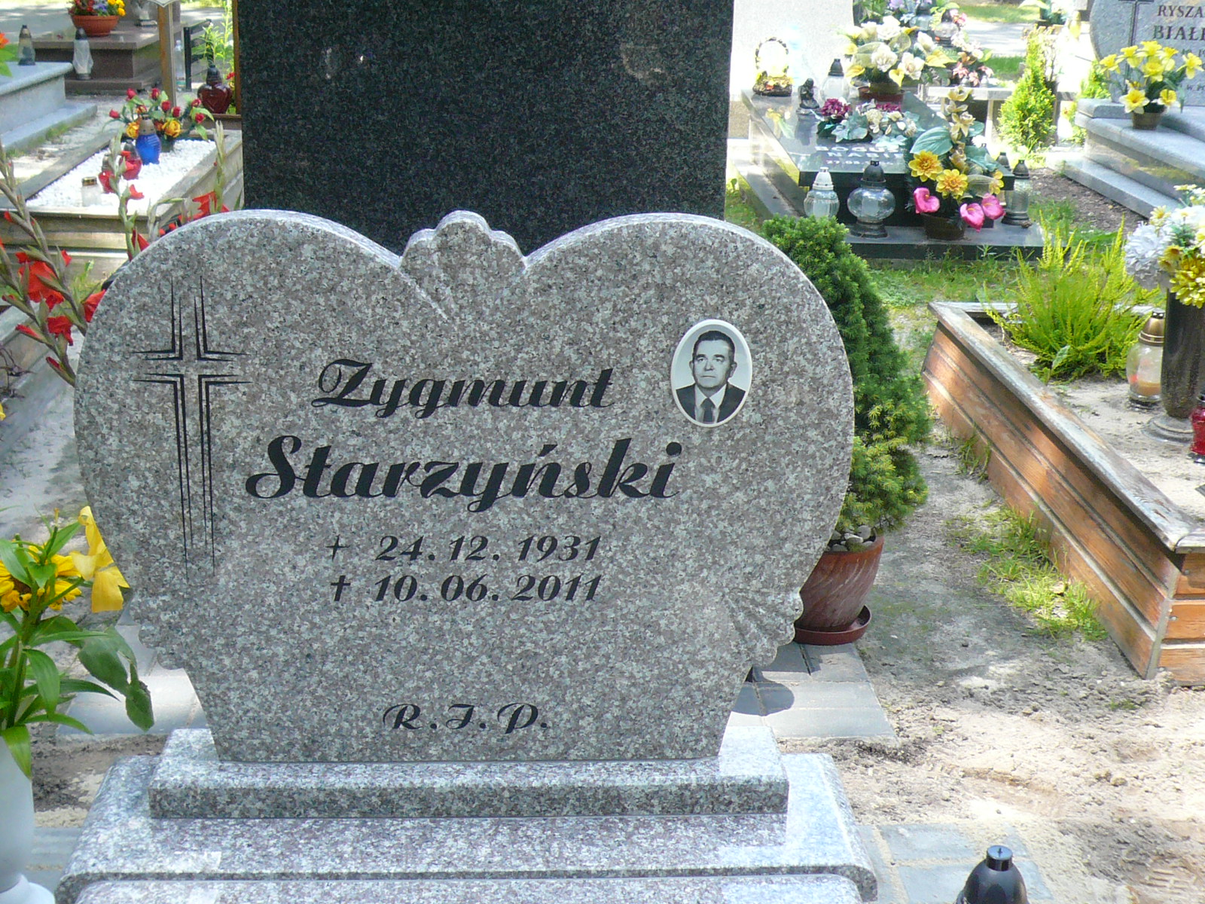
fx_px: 1566
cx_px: 602
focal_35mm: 45
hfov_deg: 42.1
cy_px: 452
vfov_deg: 32.2
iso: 100
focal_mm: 4.9
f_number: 2.9
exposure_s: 1/160
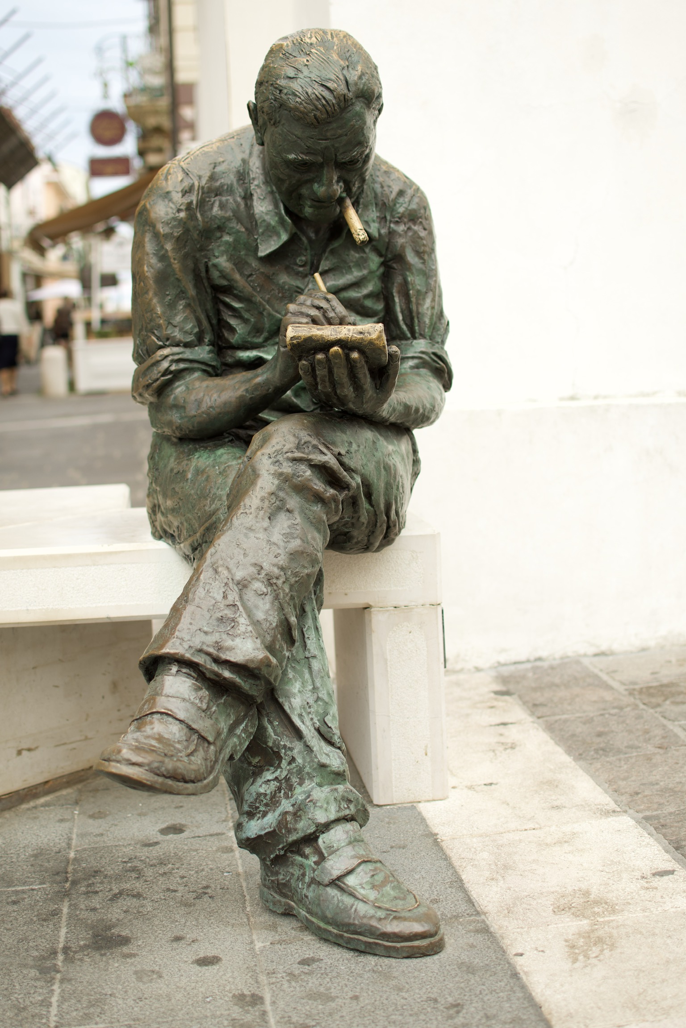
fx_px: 1486
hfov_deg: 26.0
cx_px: 343
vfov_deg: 38.2
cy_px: 514
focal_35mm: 52
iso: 100
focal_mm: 35
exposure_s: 1/125
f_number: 2.8
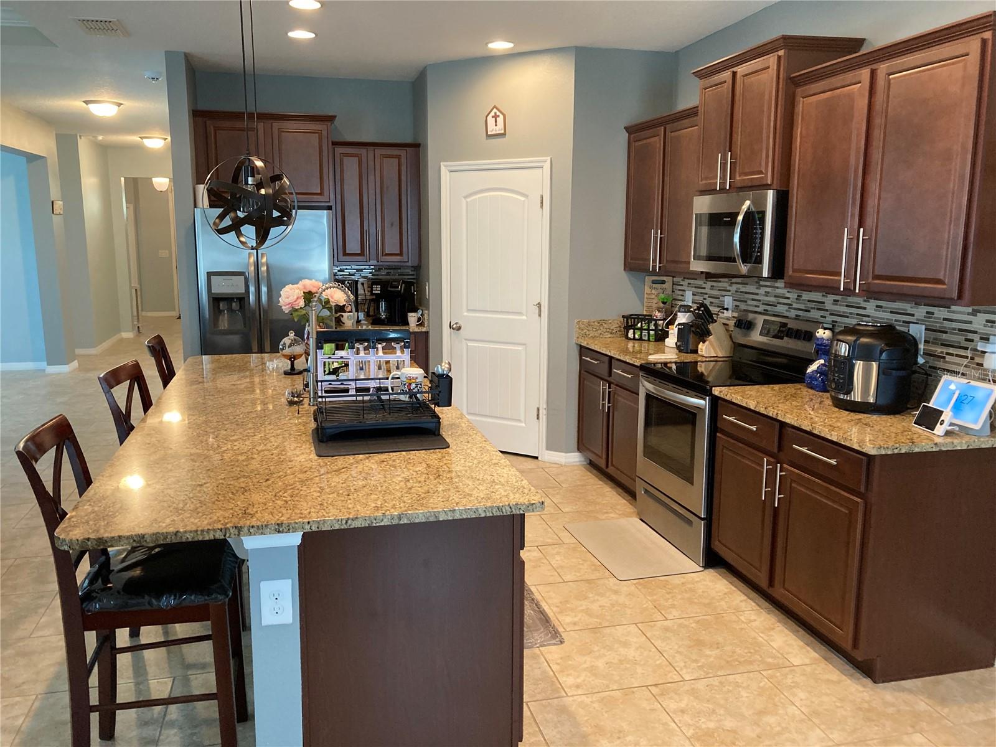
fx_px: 806
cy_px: 374
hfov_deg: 63.4
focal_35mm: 28
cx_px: 498
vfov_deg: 49.7
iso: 250
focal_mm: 3.99
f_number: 1.8
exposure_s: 1/60
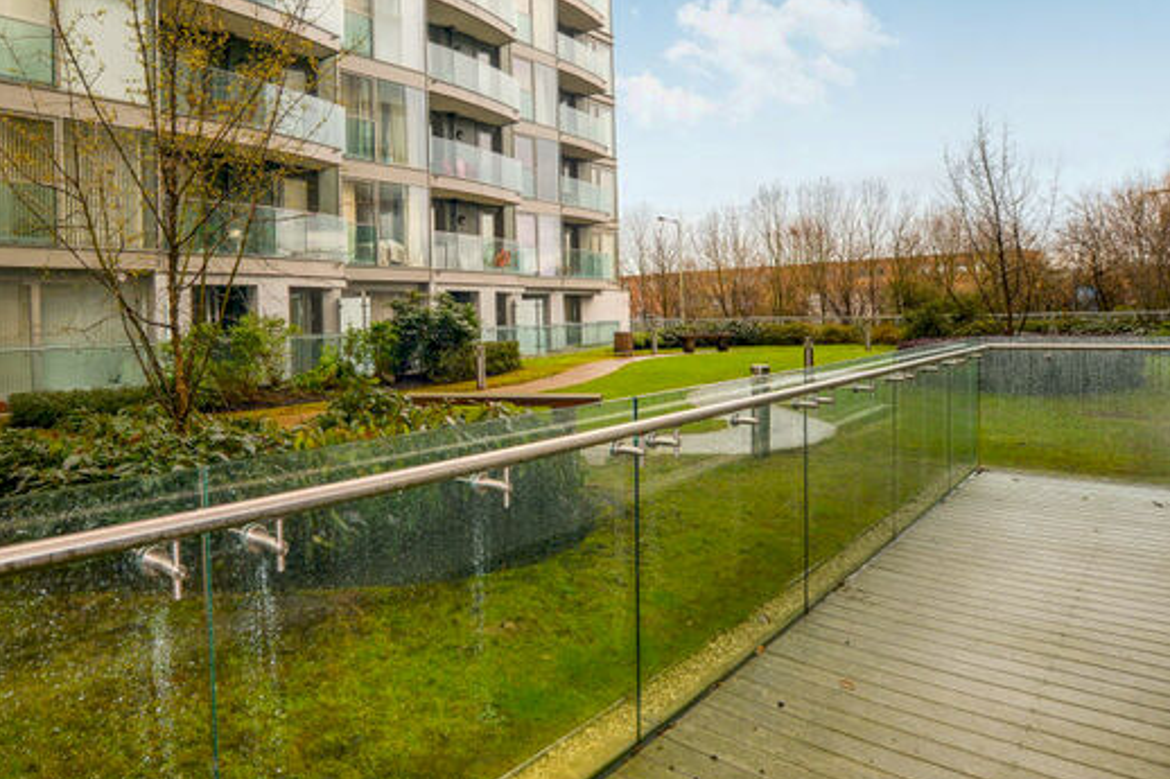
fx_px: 747
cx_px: 443
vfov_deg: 54.8
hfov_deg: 74.9
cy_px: 325
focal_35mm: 23
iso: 100
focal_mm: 17
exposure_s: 1/200
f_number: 6.3
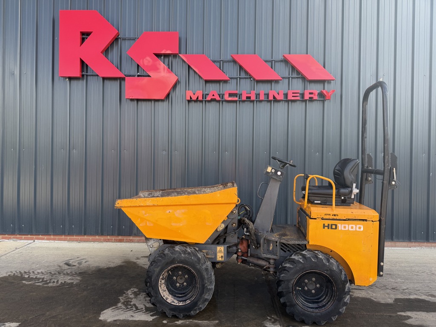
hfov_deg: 71.6
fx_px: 302
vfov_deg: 56.8
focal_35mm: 24
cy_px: 164
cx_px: 218
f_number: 1.78
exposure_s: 1/654
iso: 80
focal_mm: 6.76
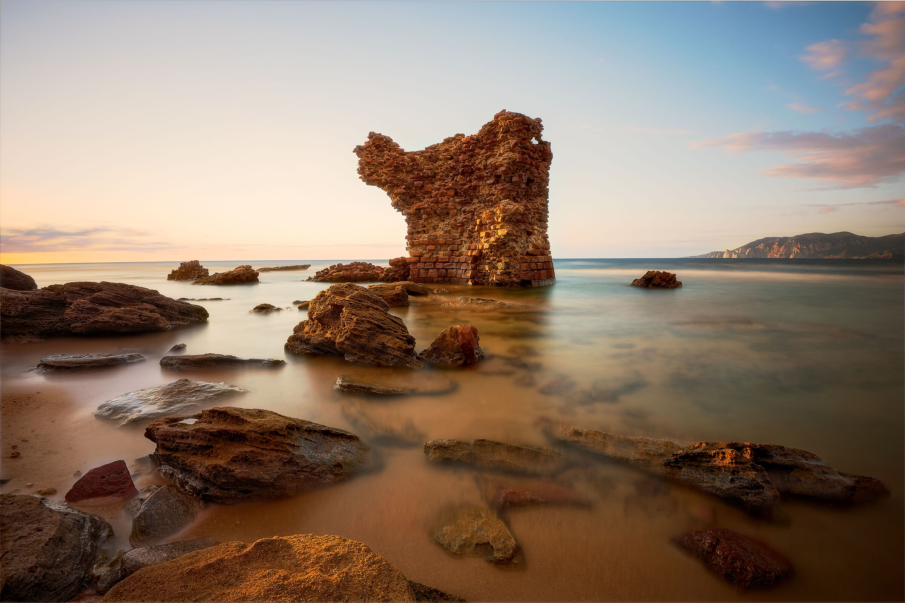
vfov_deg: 73.7
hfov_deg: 96.7
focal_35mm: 16
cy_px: 302
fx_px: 402
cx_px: 452
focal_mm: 16
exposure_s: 60
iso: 100
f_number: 13
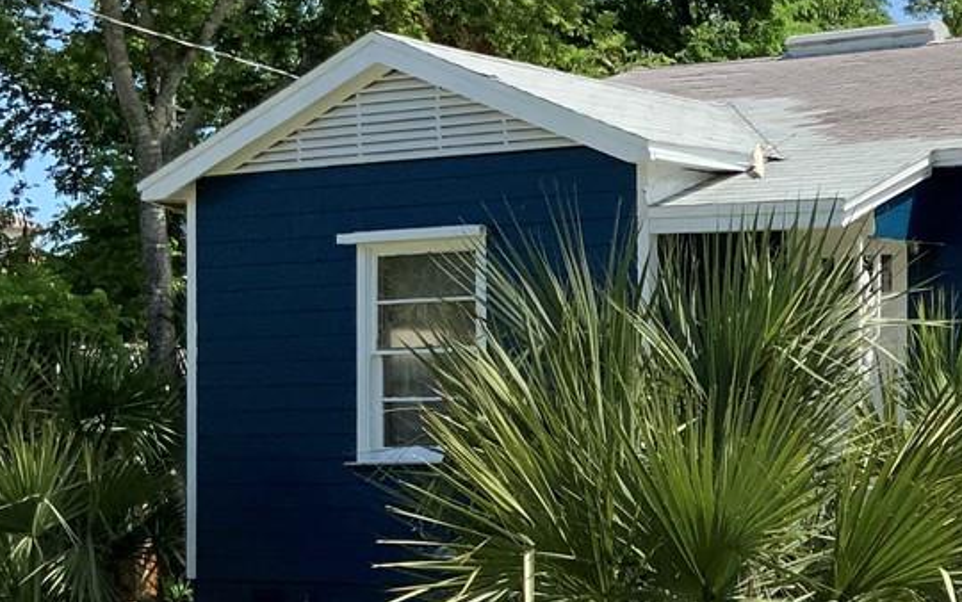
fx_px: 2387
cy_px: 390
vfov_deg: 14.4
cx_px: 1097
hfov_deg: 21.4
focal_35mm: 91
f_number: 1.8
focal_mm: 3
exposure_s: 1/1490
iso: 16
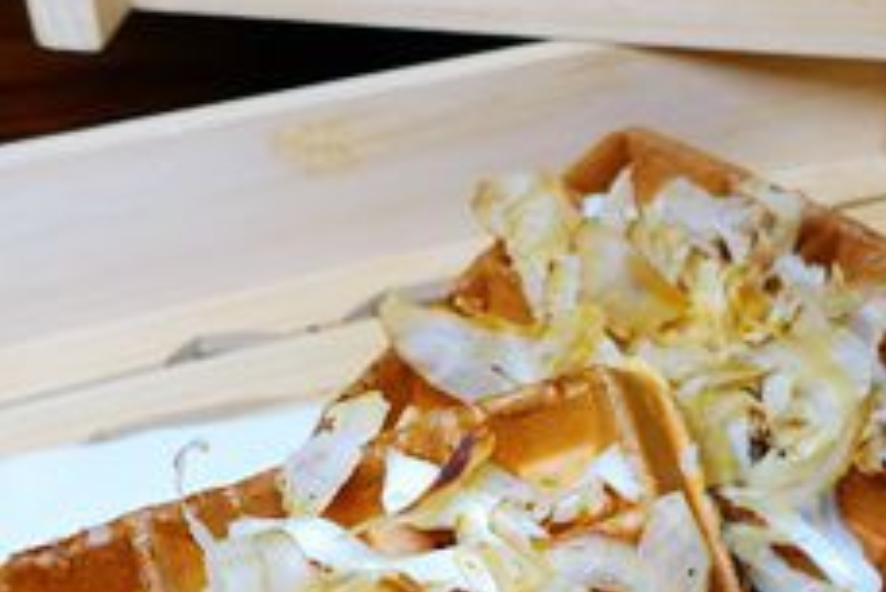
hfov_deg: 29.0
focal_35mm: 68
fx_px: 1675
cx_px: 696
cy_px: 598
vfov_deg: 19.4
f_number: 2.8
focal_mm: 8.8
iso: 125
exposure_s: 1/60
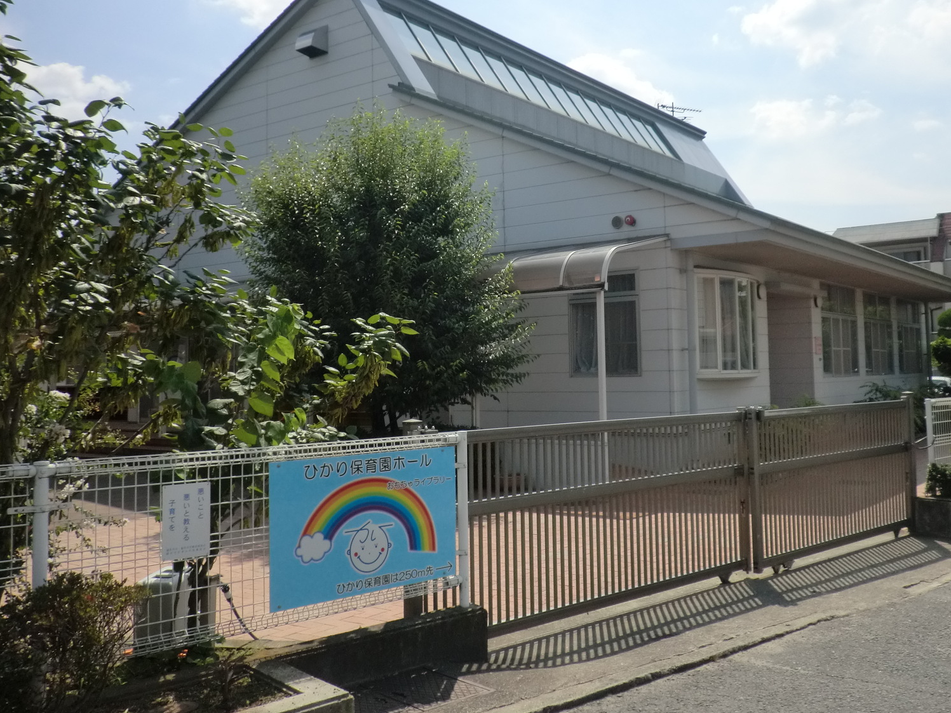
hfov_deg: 55.0
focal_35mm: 33
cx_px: 563
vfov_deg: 42.8
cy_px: 300
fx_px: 907
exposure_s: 1/250
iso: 50
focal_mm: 4.7
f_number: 7.9
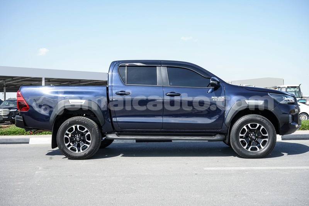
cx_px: 154
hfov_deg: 50.7
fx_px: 326
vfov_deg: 35.0
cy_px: 103
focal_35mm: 38
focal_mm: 38
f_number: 9
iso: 400
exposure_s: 1/400
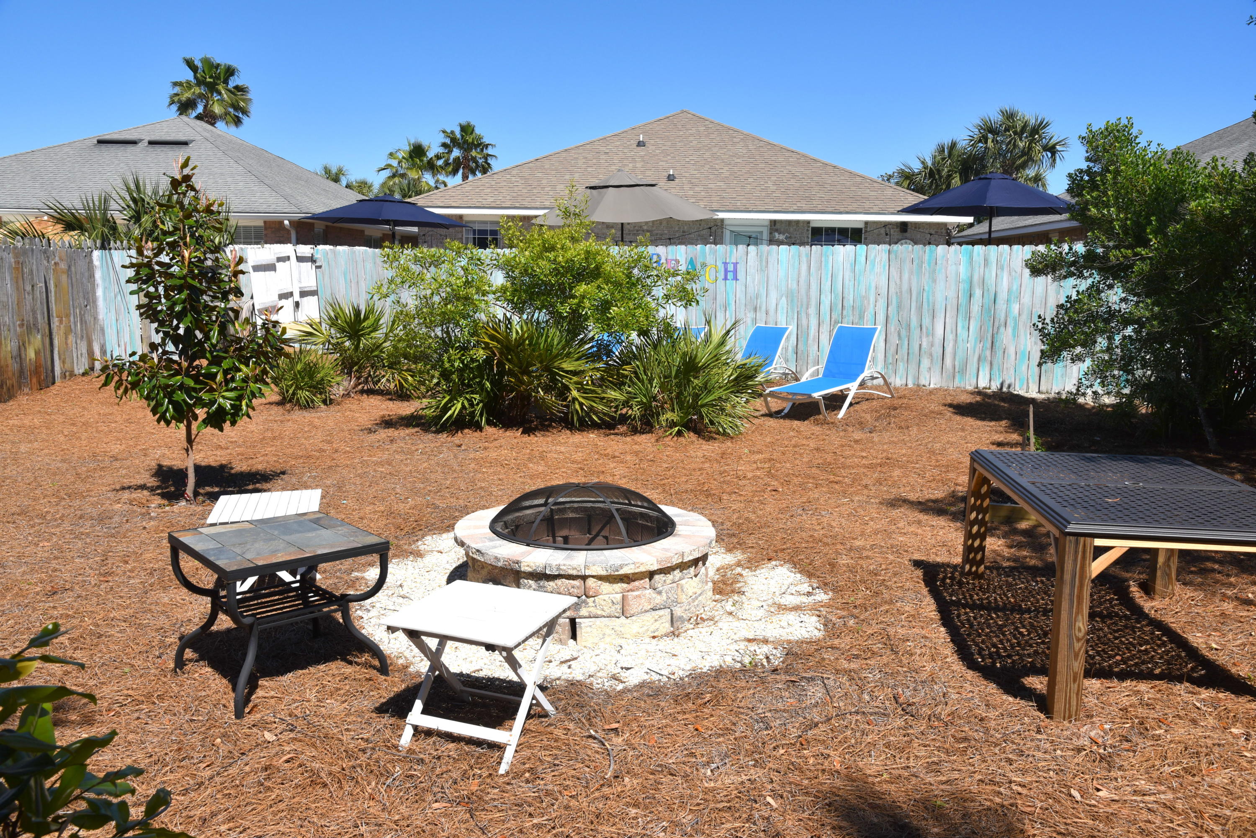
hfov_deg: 65.5
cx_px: 628
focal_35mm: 28
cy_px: 419
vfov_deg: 46.4
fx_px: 977
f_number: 11
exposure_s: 1/500
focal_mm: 28
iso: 200
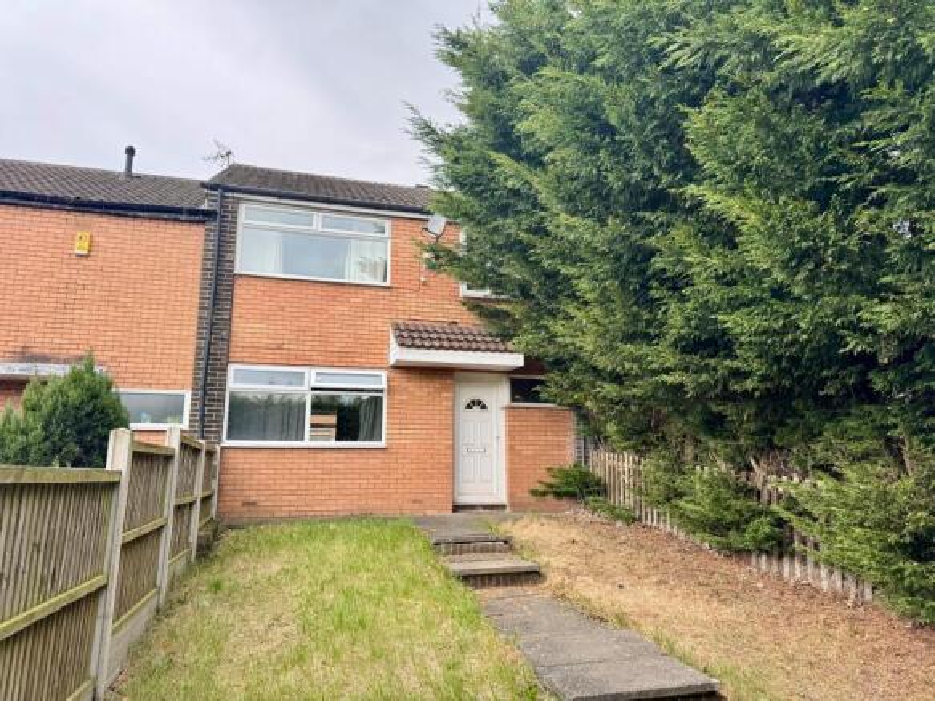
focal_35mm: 24
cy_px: 350
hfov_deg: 71.6
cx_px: 468
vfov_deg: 56.8
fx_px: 648
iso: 80
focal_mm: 6.76
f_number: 1.78
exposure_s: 1/331
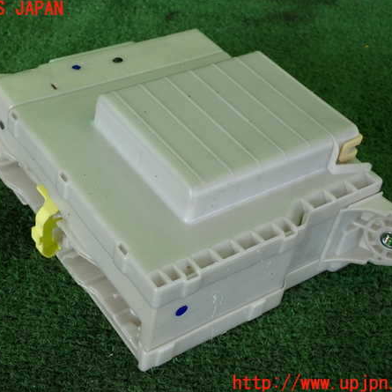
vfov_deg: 30.6
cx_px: 167
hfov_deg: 30.5
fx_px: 717
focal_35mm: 56
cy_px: 196
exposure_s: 1/125
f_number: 3.1
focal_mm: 8.4
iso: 160
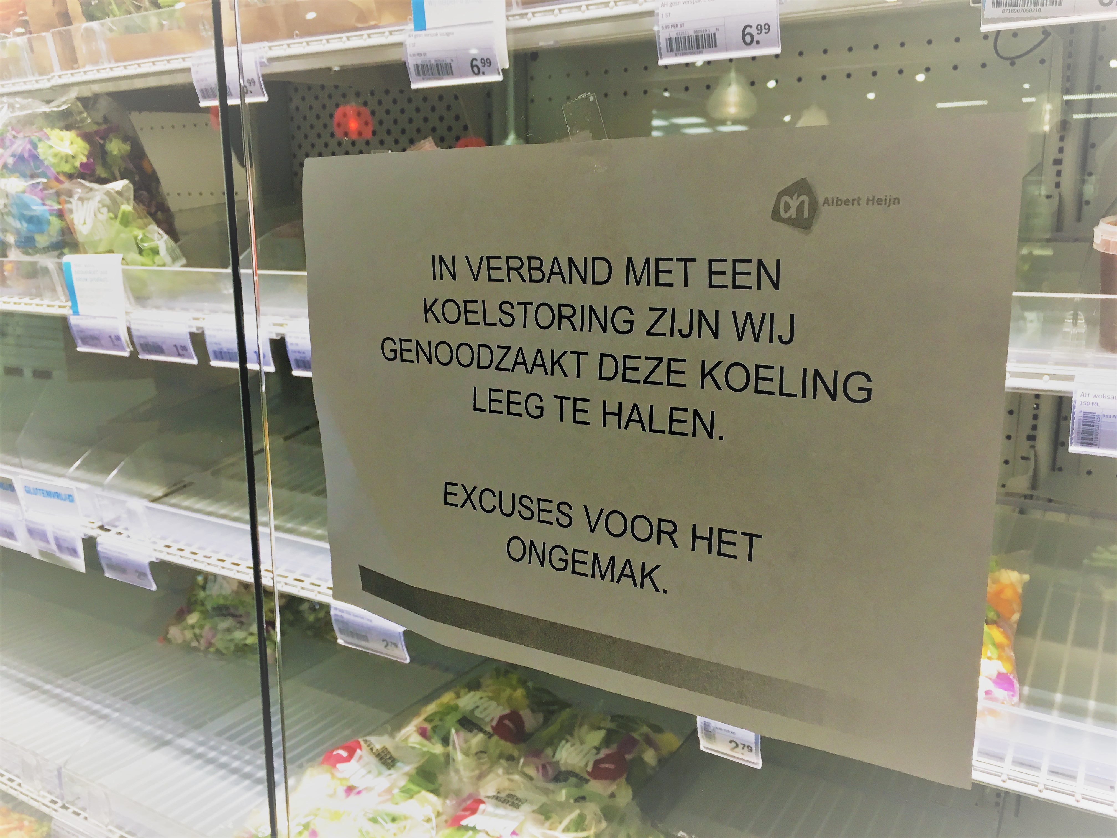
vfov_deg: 48.2
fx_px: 936
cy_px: 419
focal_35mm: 29
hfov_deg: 61.7
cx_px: 558
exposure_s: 1/33
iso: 40
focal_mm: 4.15
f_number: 2.2
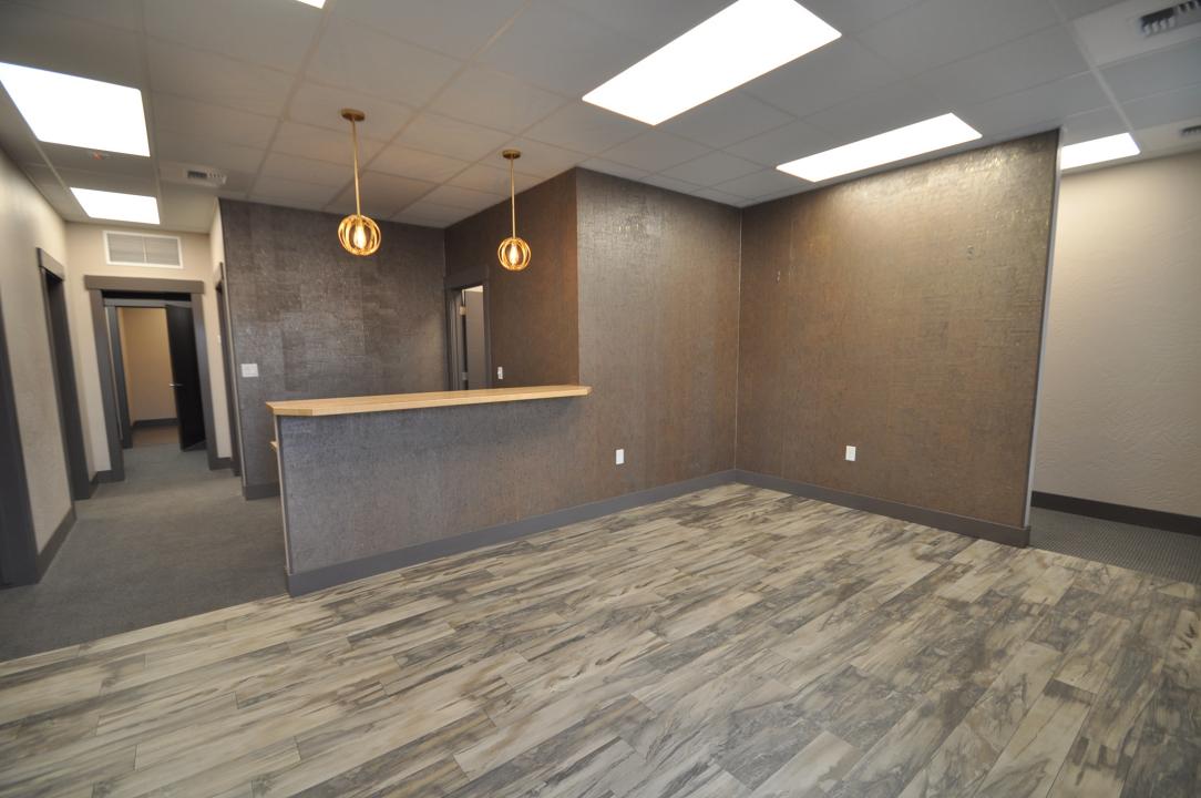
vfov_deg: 77.2
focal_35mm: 15
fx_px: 500
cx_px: 600
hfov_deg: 100.5
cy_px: 399
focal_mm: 10
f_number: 4.5
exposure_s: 1/80
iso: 400
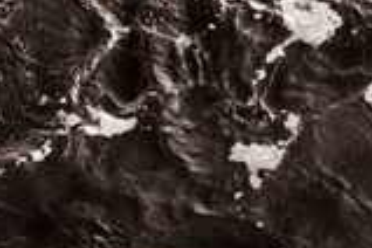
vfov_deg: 0.8
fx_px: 18712
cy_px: -199
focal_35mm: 1811
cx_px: 101
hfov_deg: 1.1
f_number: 11
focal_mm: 300
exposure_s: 1/50
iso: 250
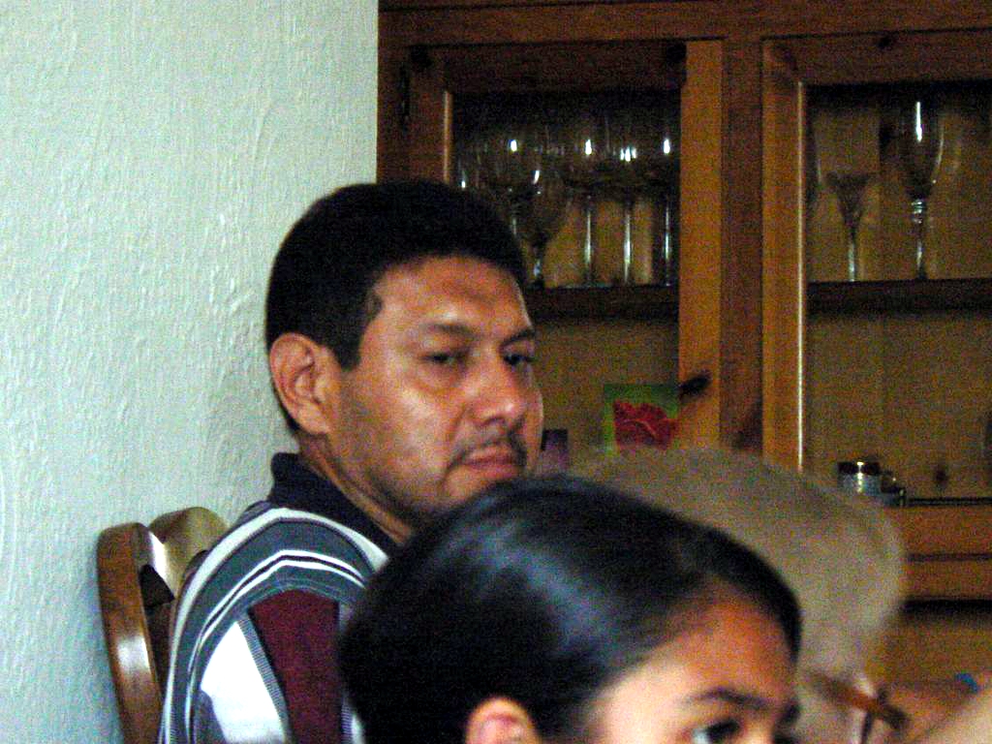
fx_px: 6792
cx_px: 496
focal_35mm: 237
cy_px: 372
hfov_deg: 8.4
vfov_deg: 6.3
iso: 400
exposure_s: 1/30
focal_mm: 39.5
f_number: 3.3
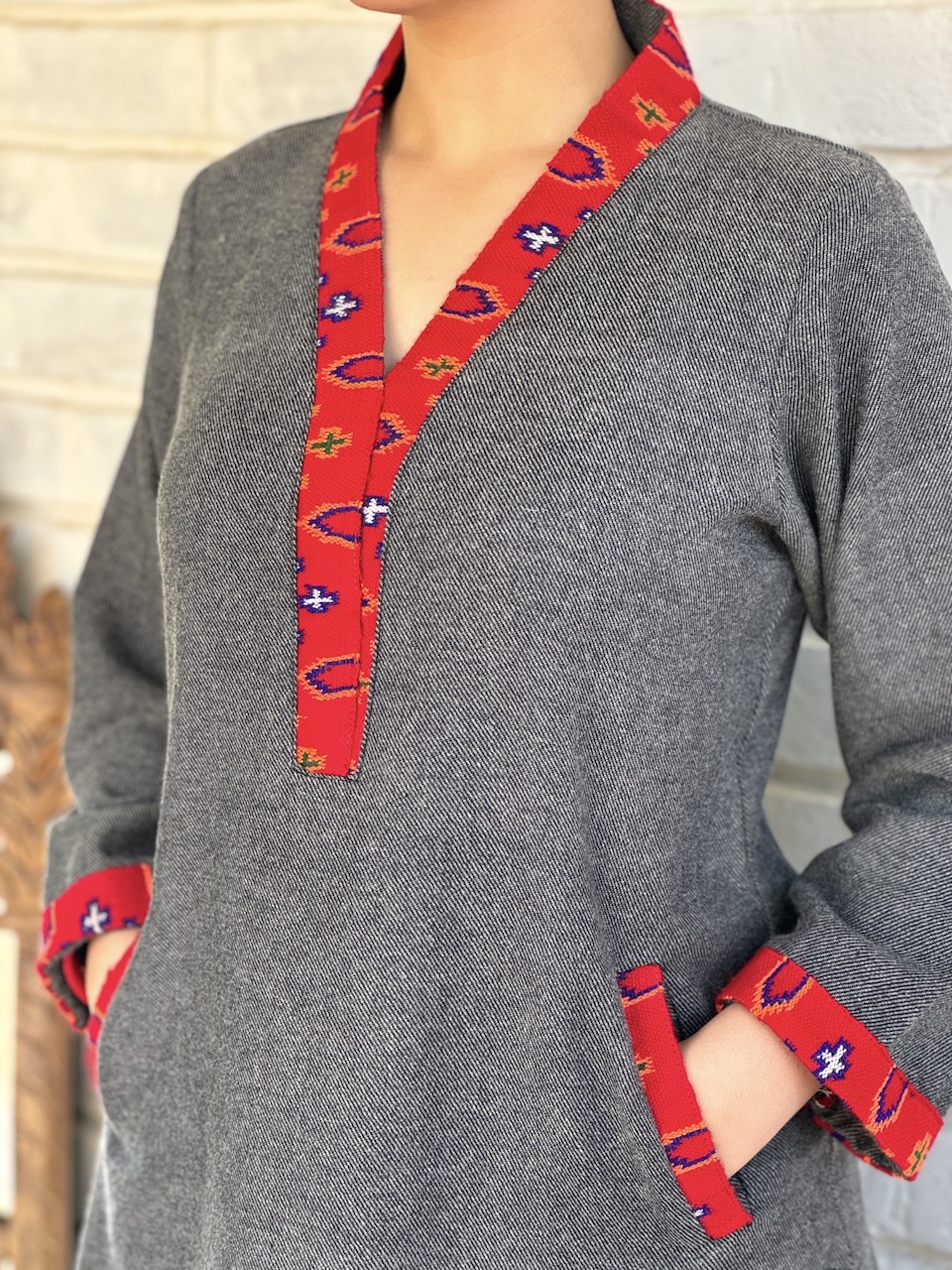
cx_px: 476
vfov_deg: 25.3
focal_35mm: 77
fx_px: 2824
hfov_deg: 19.1
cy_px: 635
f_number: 2.8
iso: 160
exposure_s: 1/99
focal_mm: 9
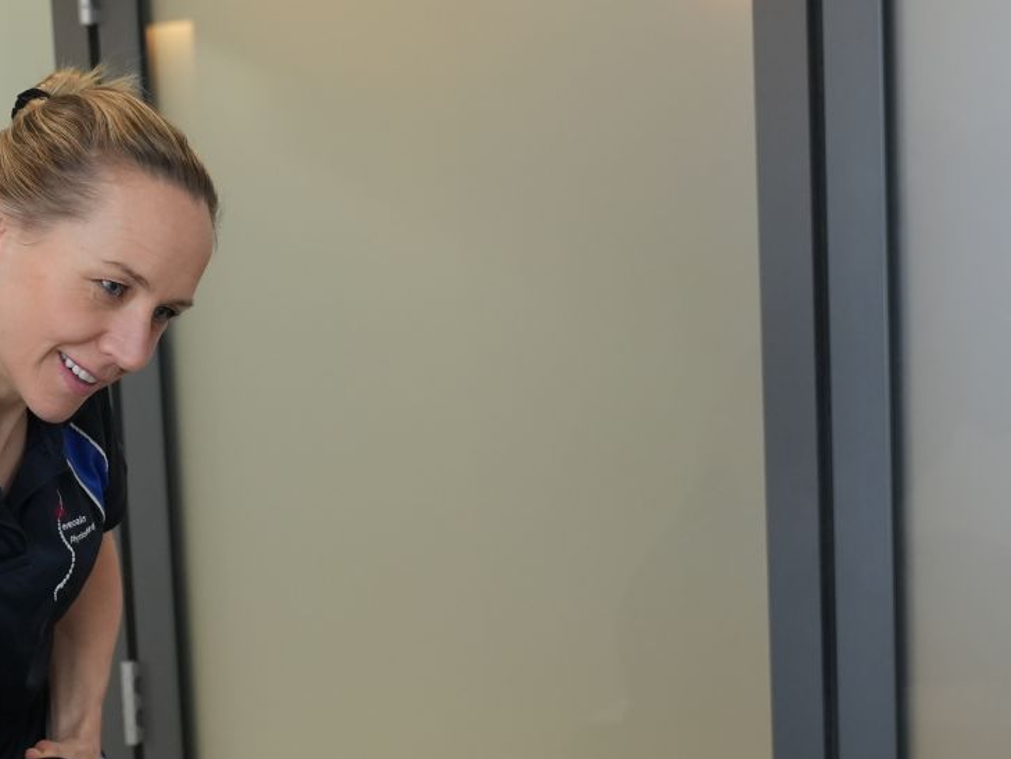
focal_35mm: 88
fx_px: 2564
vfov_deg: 16.6
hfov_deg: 22.2
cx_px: 290
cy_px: 657
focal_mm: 33.3
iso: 1000
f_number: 2.8
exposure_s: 1/200
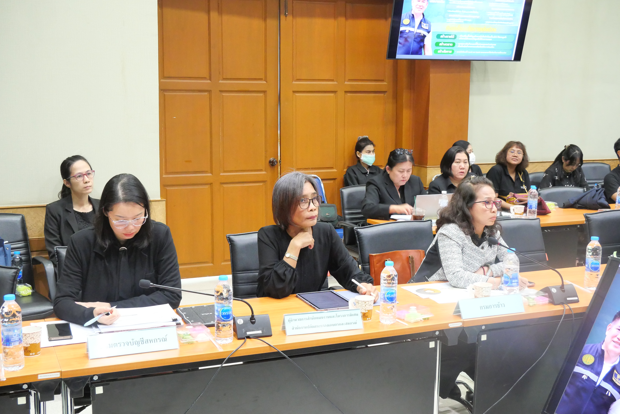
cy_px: 207
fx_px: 775
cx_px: 310
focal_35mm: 45
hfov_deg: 43.6
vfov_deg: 29.9
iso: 3200
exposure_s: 1/20
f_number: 6.3
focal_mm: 22
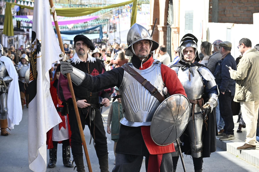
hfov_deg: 21.2
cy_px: 86
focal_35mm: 96
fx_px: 690
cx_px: 130
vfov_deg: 14.2
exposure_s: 1/500
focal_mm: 64
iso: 320
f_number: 5.6
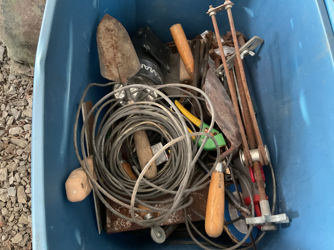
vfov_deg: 48.2
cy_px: 125
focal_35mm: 29
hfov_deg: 61.7
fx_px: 280
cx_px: 167
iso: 500
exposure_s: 1/30
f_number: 1.8
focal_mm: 3
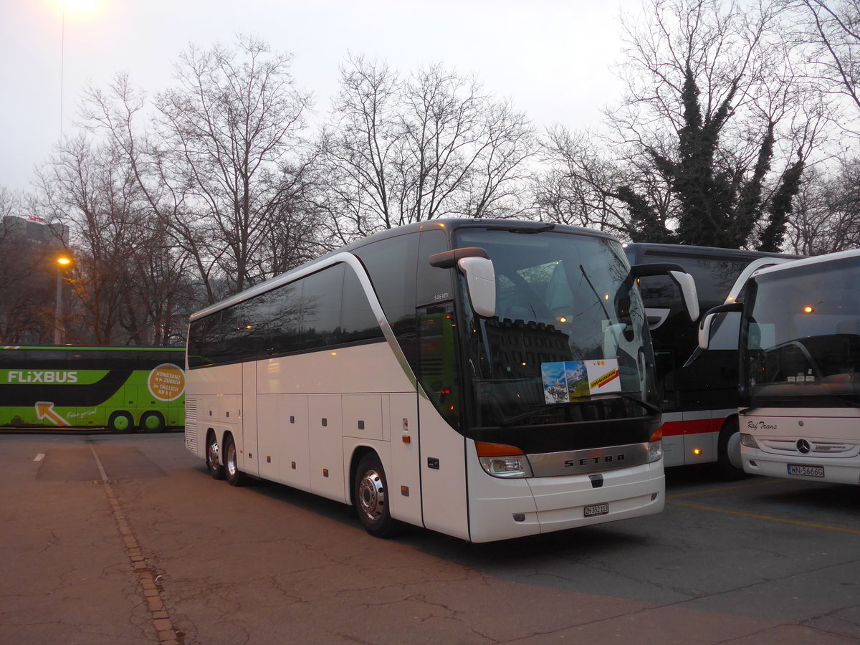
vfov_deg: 48.2
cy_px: 322
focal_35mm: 29
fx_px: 720
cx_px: 430
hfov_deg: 61.7
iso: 320
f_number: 2
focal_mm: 6
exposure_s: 1/60
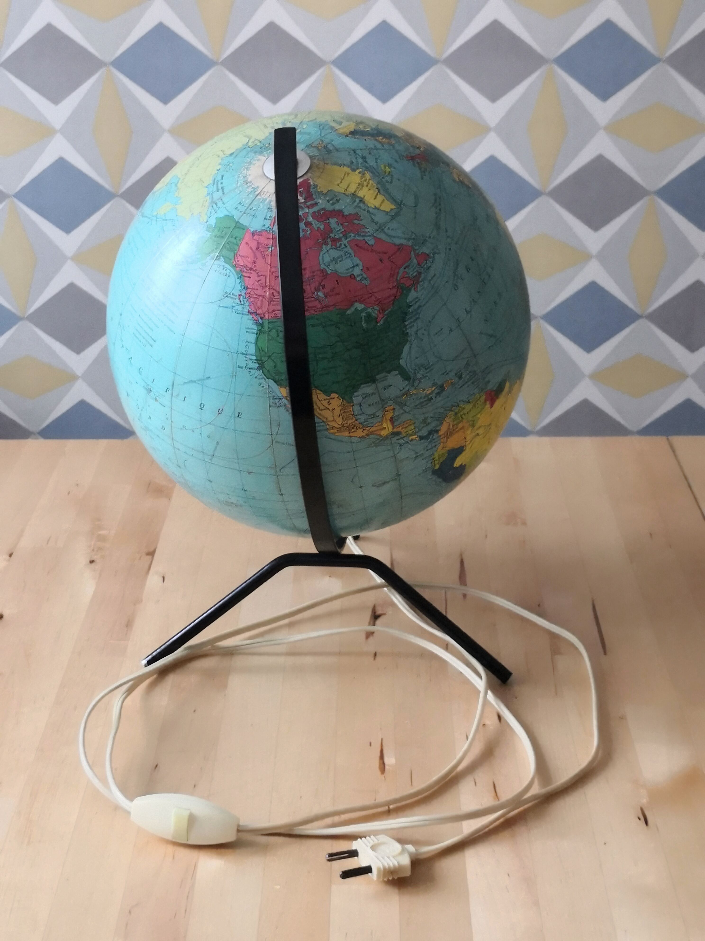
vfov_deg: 35.5
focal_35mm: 54
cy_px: 470
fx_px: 1466
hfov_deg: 27.0
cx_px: 352
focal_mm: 3.95
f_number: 1.6
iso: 320
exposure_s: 1/30
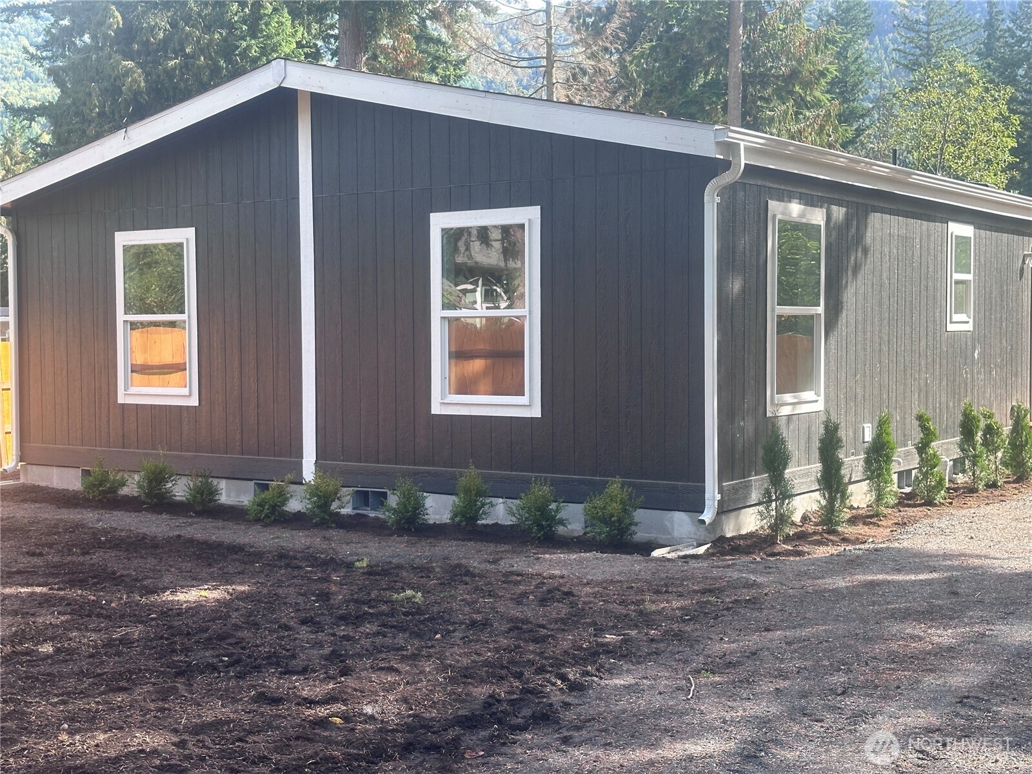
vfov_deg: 30.3
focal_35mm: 48
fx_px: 1431
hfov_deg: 39.7
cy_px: 387
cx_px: 516
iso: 64
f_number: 1.78
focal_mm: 6.86
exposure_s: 1/415
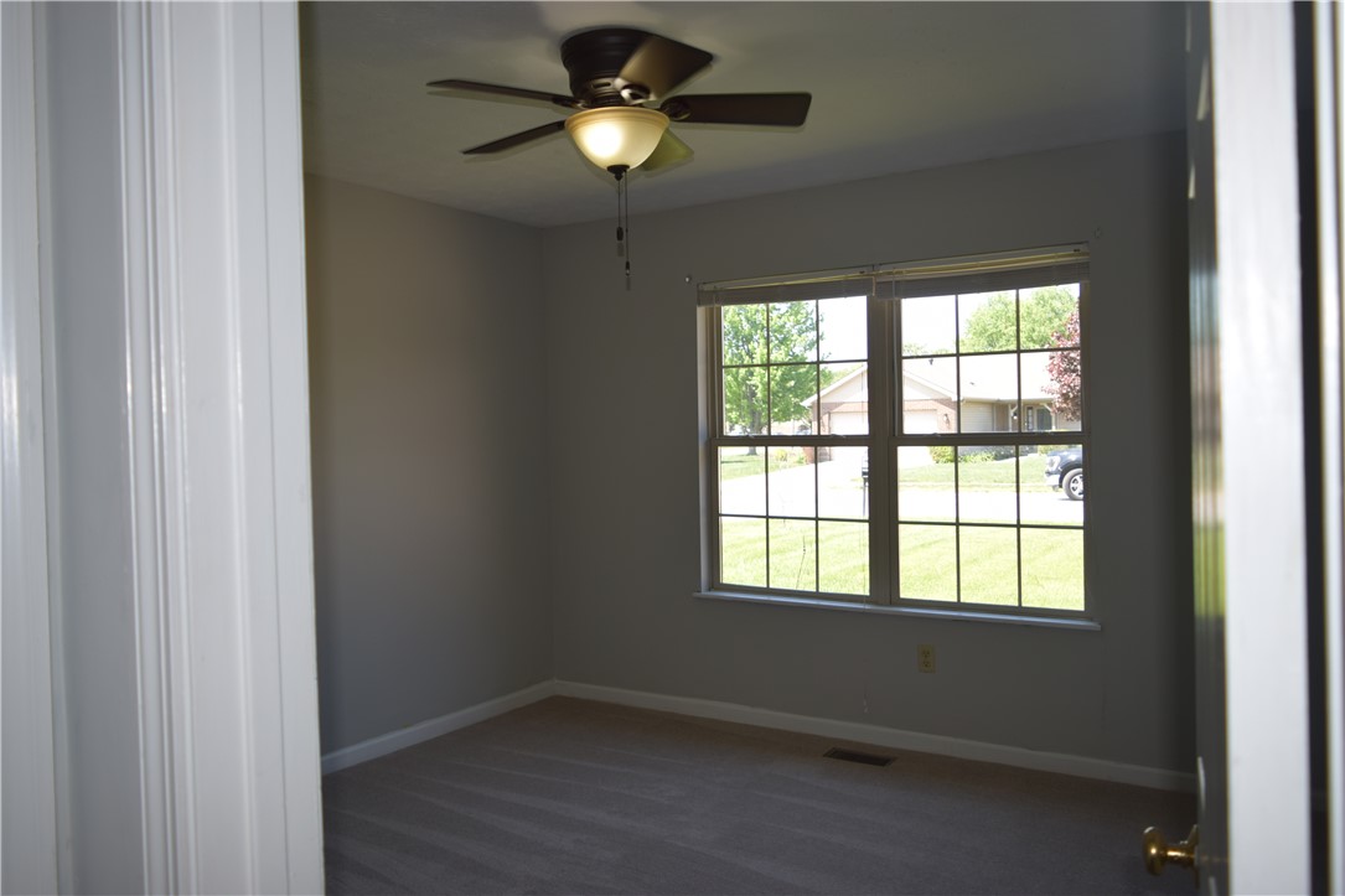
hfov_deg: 67.4
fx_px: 1009
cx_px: 672
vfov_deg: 47.9
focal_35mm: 27
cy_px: 448
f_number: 3.5
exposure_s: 1/125
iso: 100
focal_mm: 18
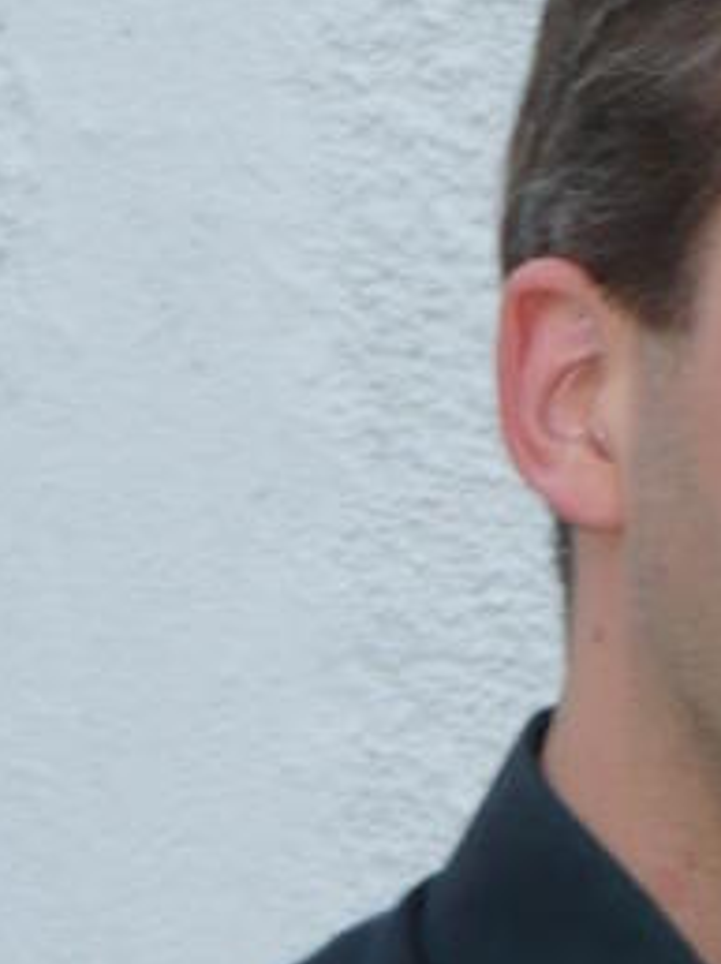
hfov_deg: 4.6
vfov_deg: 6.1
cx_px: 919
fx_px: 8985
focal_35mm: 323
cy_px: 858
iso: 100
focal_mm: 14.5
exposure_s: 1/30
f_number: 3.4
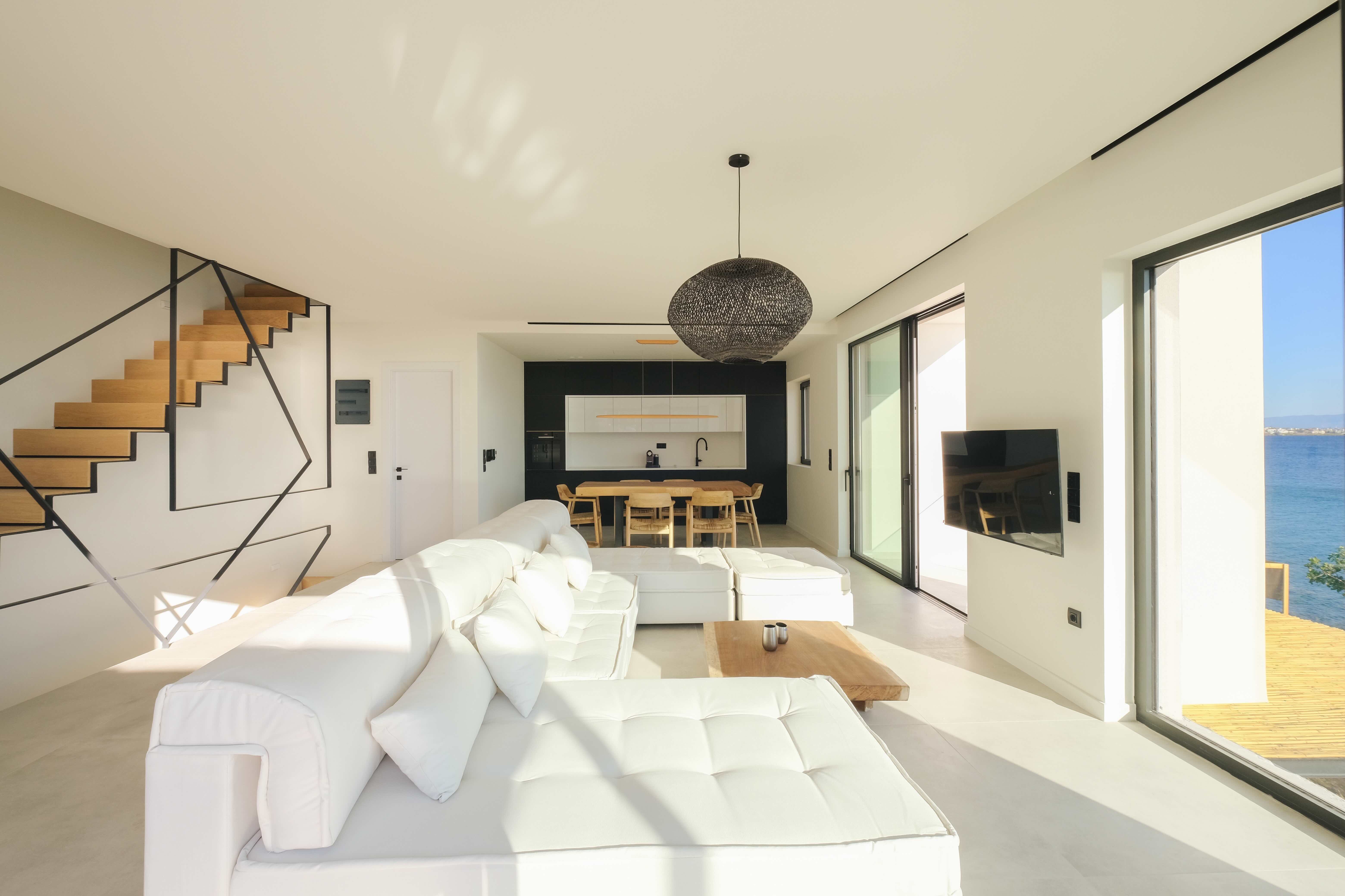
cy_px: 448
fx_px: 560
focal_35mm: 15
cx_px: 672
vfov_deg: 77.3
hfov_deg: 100.4
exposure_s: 1/200
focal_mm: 10
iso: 400
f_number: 9
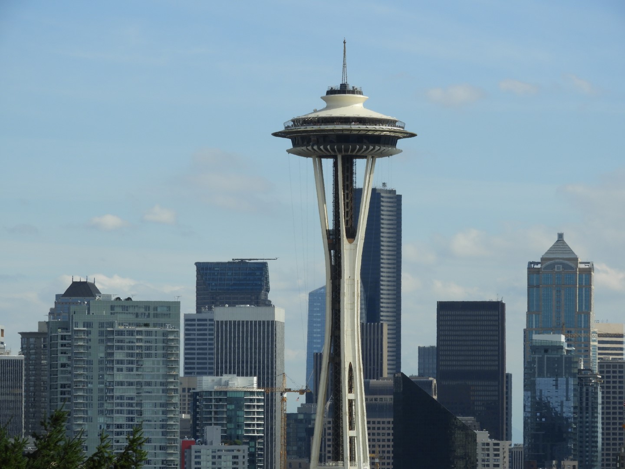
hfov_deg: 7.9
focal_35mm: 250
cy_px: 234
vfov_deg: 5.9
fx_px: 4514
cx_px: 312
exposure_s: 1/800
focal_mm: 44.8
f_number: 5.5
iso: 100
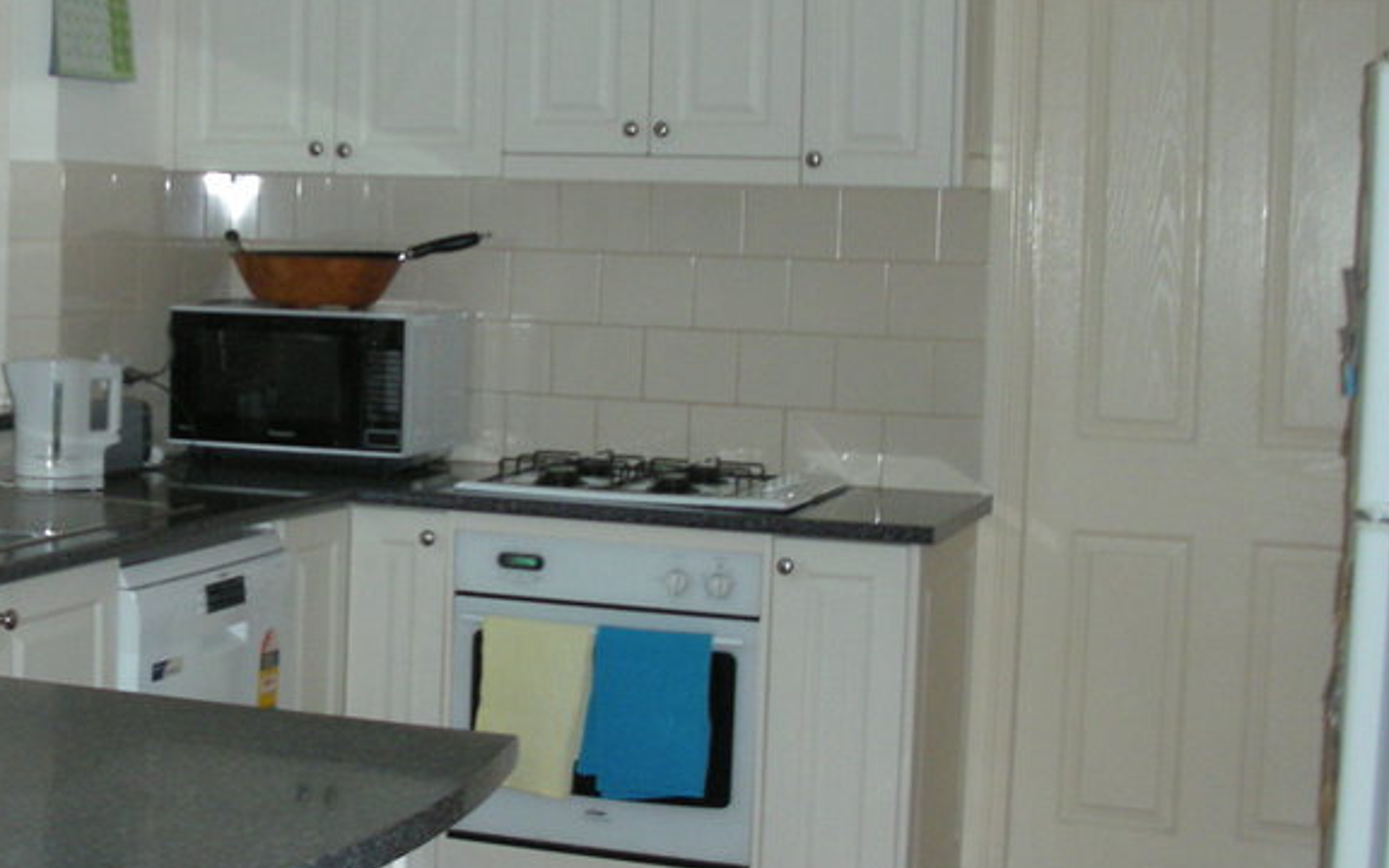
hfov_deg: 30.2
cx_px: 241
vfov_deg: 19.7
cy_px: 306
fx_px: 2498
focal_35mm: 66
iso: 153
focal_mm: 5.8
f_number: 2.8
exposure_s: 1/60
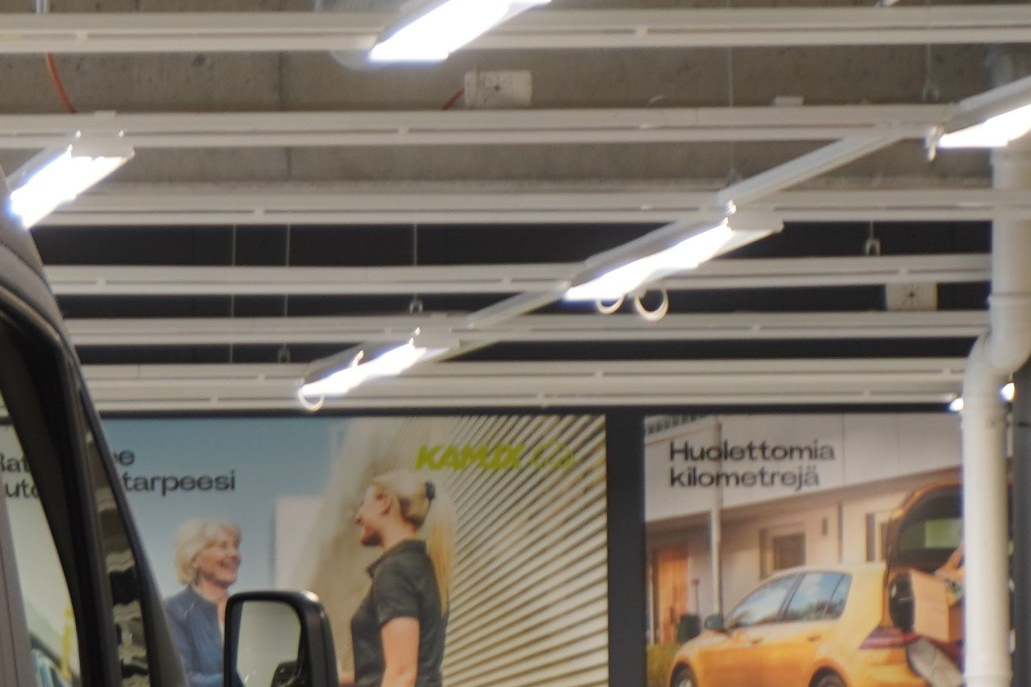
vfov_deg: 4.3
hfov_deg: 6.3
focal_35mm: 319
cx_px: -941
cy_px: 832
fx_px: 9139
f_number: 5.6
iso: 100
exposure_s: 1/6
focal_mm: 49
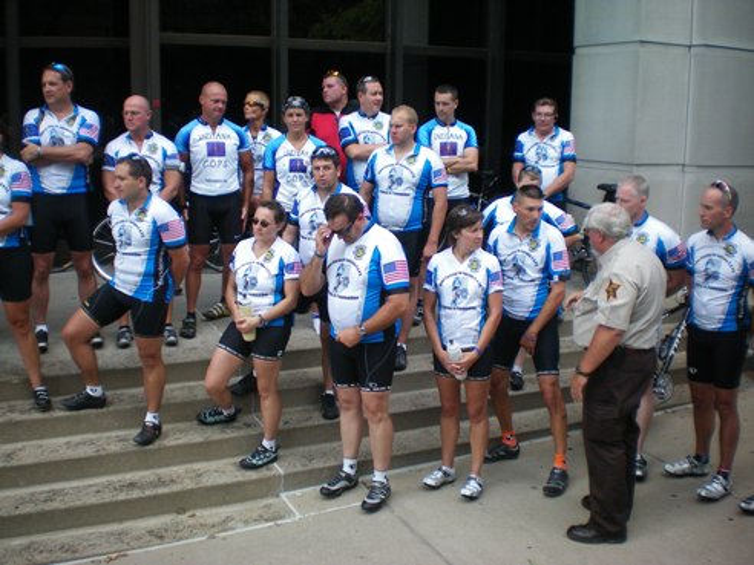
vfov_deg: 37.7
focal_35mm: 38
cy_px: 282
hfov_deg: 49.0
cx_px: 377
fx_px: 828
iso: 64
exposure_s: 1/200
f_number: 3.1
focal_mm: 6.3
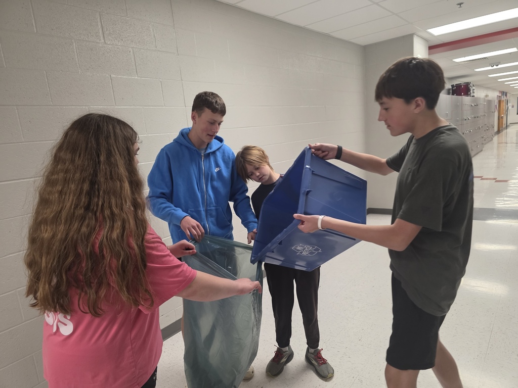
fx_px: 344
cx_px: 259
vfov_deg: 58.9
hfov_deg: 73.9
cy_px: 194
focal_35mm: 23
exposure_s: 1/120
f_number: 1.7
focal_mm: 6.3
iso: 400
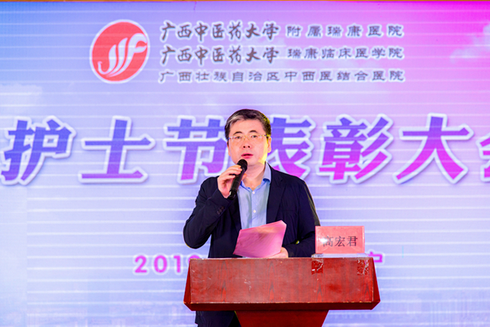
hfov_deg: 16.9
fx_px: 1647
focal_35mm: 121
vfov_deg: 11.3
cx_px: 247
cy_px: 164
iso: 400
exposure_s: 1/160
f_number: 4.5
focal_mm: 120
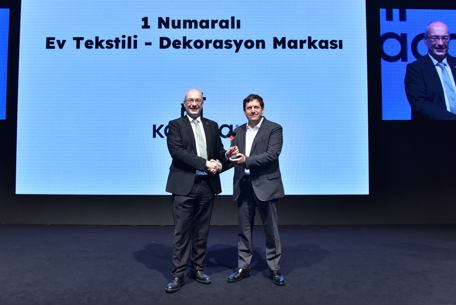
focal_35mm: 30
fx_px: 380
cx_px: 221
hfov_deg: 61.9
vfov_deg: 43.6
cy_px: 154
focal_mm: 29
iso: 1000
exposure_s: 1/160
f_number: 6.3
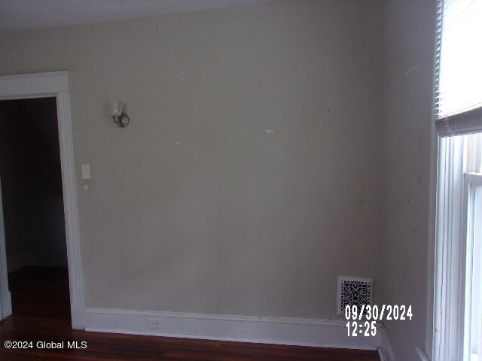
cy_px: 180
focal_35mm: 27
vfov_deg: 51.4
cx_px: 241
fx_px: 376
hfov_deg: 65.3
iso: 80
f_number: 3
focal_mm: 4.9
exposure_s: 1/38
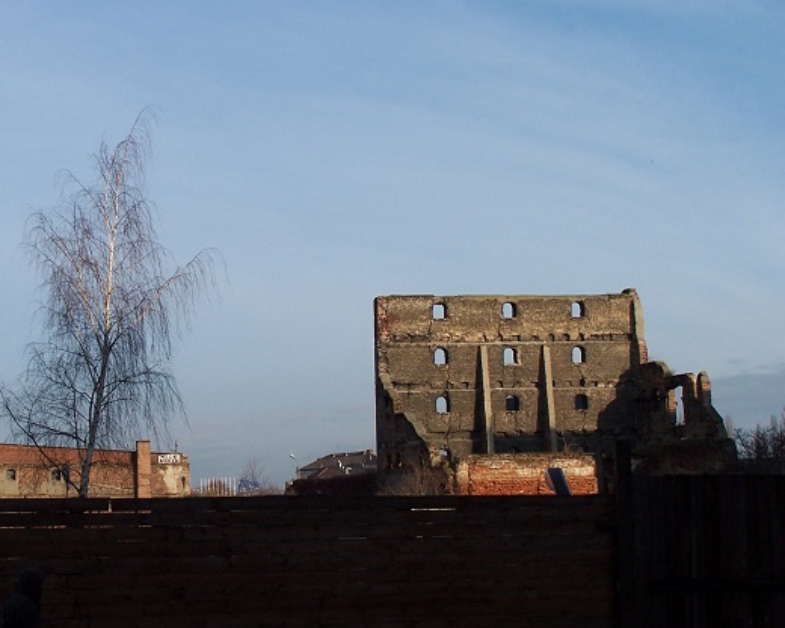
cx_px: 309
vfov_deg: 21.3
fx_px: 1673
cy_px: 340
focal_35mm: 72
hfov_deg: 26.4
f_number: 4.5
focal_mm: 9.8
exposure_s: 1/750
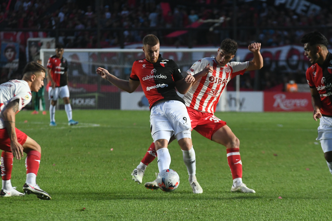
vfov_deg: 4.6
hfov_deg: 6.9
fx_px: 2766
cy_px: 110
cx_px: 166
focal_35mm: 300
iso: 4000
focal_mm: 200
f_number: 4.5
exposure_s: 1/1000
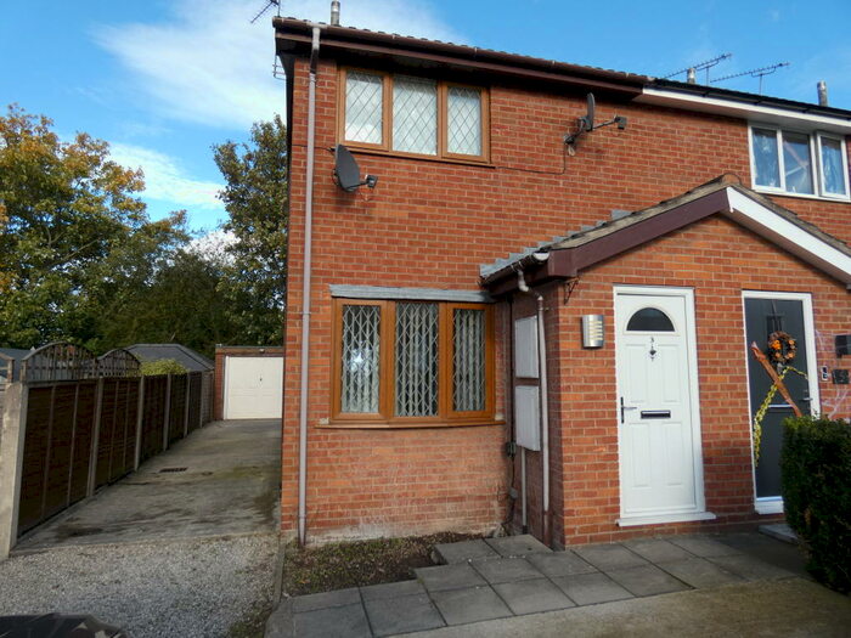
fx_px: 492
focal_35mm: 20
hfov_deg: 81.7
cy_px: 319
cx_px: 426
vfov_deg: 66.0
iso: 80
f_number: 2.8
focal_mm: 3.6
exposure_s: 1/640
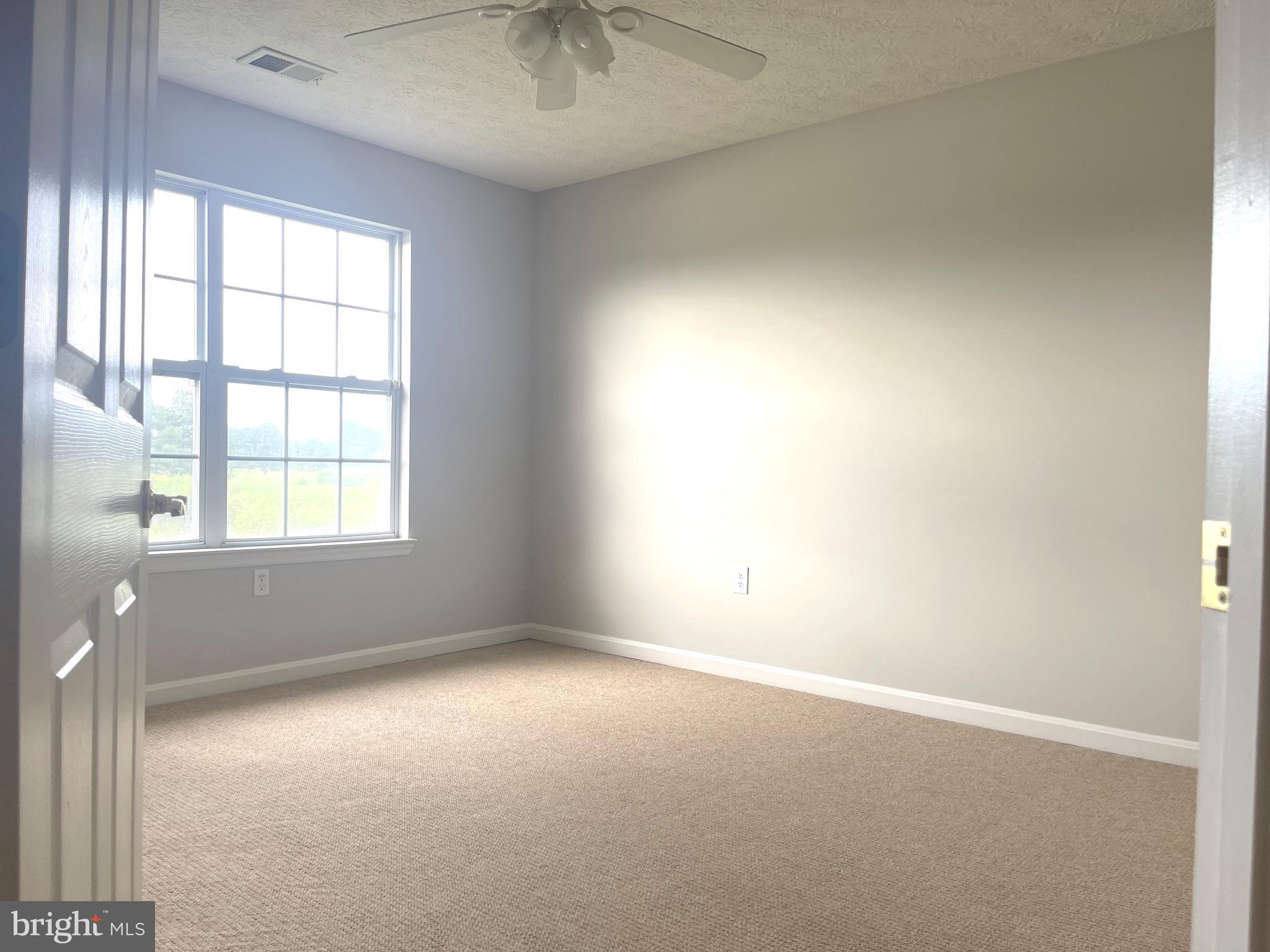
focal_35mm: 26
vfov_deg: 53.1
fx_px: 954
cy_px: 476
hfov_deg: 67.3
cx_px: 635
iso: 64
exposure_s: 1/120
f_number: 1.6
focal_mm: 5.1
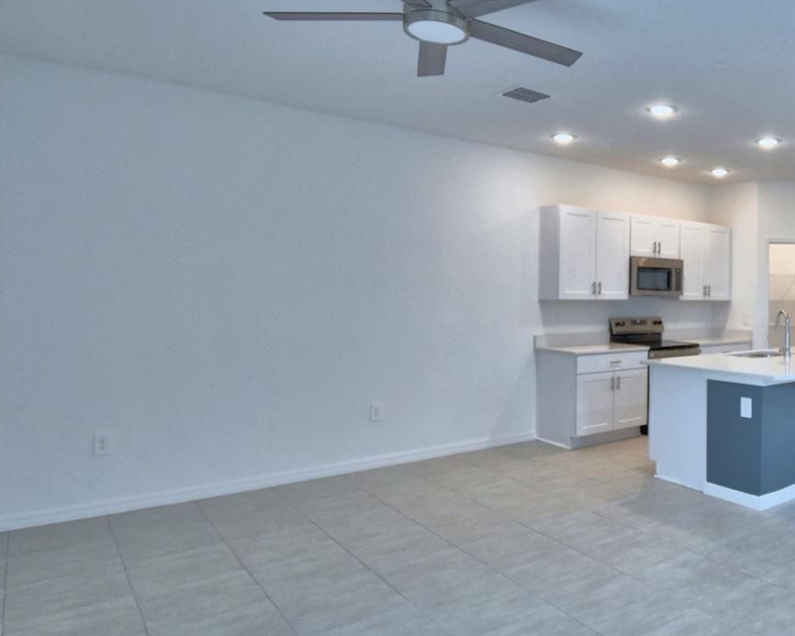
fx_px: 612
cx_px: 654
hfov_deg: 59.9
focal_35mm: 26
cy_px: 290
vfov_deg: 54.9
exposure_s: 1/125
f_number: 4.5
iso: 360
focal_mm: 10
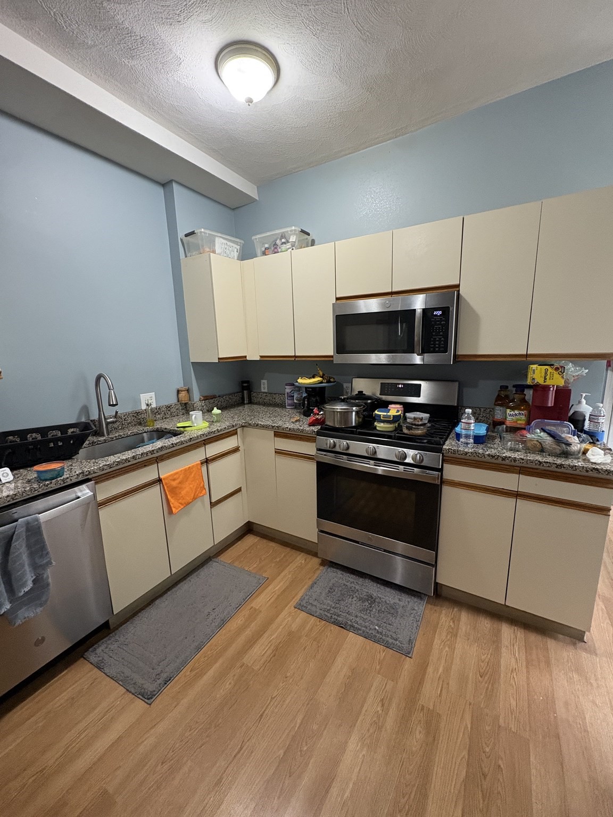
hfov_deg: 85.7
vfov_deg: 102.1
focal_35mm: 14
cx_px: 306
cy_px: 408
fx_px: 331
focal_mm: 2.22
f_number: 2.2
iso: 400
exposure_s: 1/60
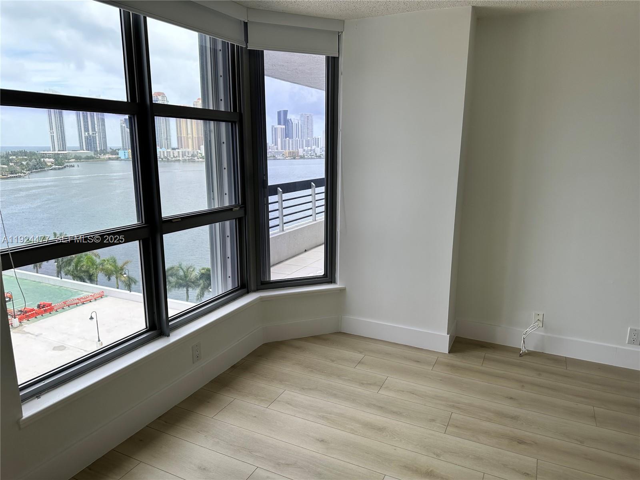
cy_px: 240
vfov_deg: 56.8
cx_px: 320
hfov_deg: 71.6
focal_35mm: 24
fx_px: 444
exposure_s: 1/663
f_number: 1.78
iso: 80
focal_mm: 6.86
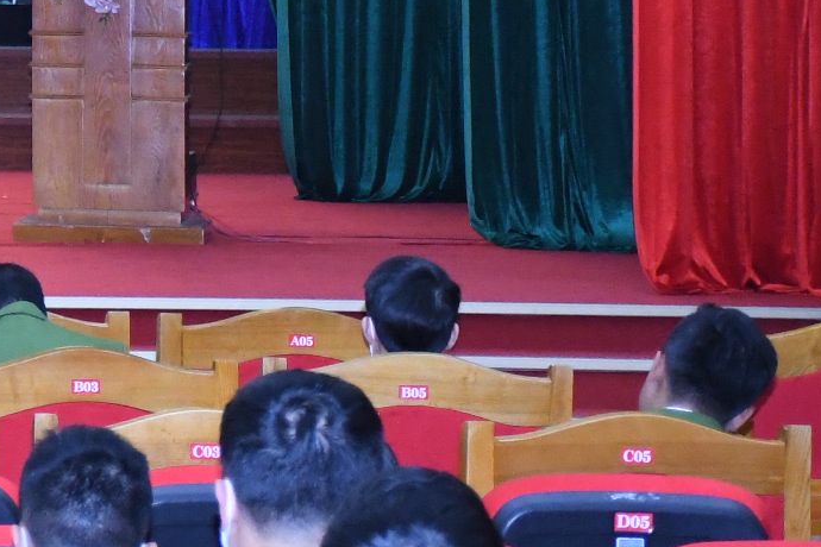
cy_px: -252
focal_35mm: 242
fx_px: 5519
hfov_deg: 8.2
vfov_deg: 5.6
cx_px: -696
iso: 3200
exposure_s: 1/200
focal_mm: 40
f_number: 4.5
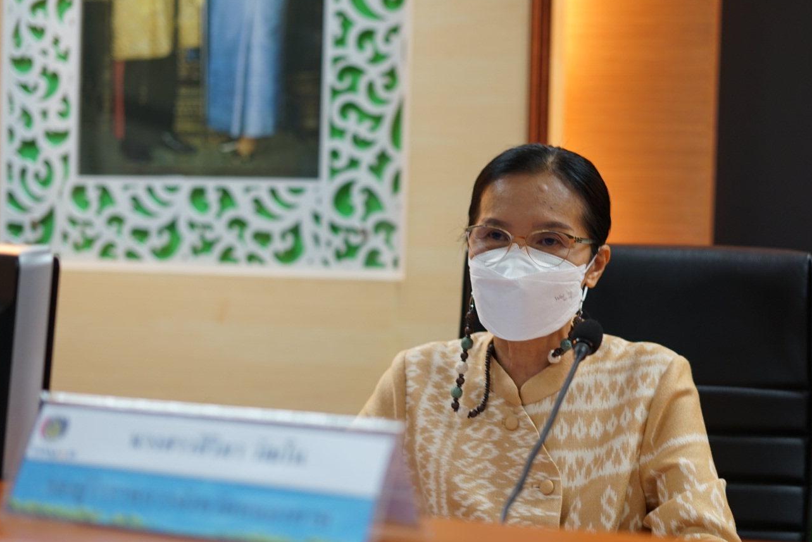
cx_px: 503
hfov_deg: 31.7
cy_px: 294
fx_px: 1422
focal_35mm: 63
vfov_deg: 21.6
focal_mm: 50
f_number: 2.2
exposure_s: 1/100
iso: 400
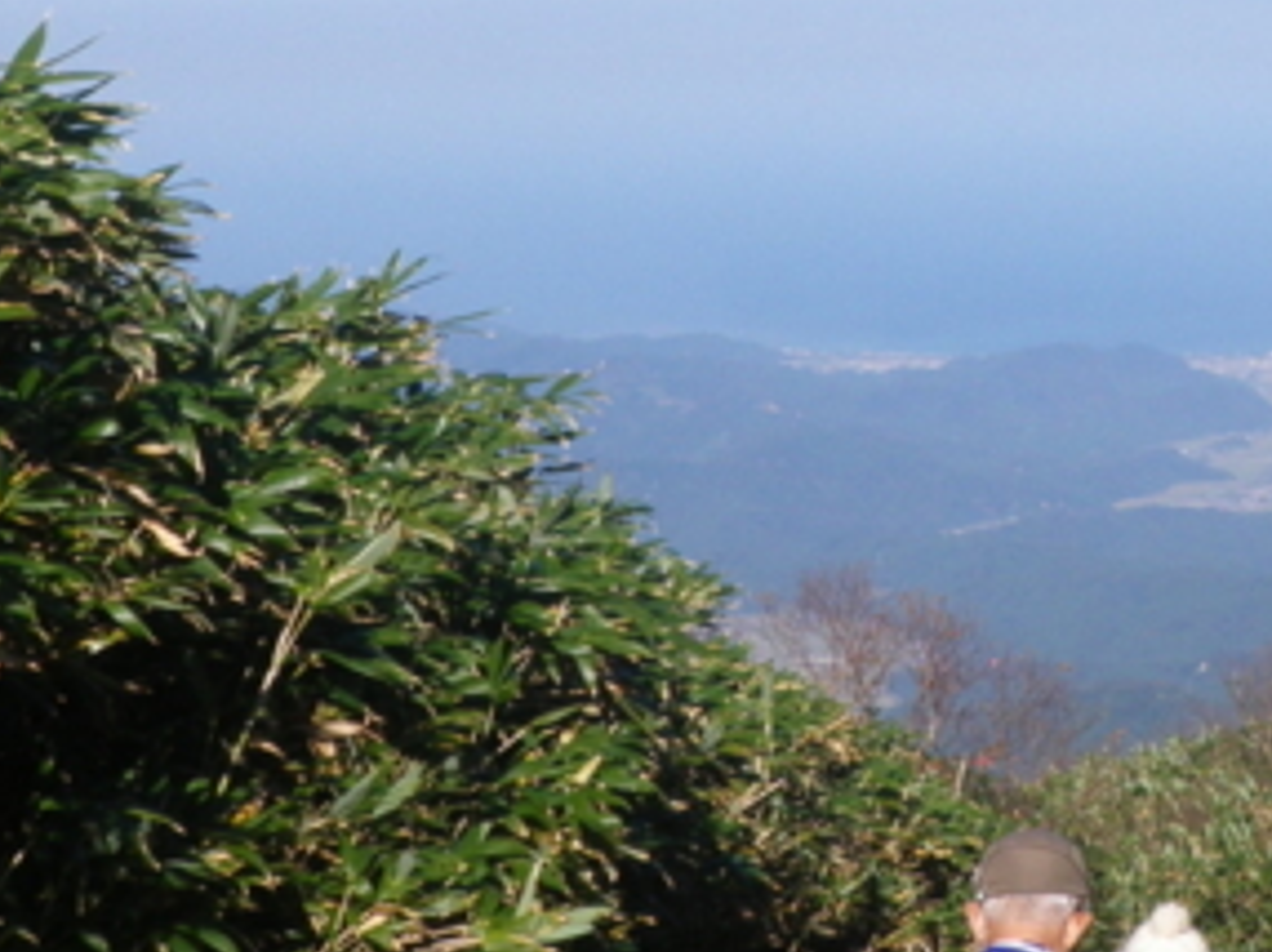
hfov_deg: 19.7
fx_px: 3598
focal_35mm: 98
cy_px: 71
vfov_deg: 14.9
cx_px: 1103
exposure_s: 1/250
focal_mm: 6.2
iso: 64
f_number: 6.3
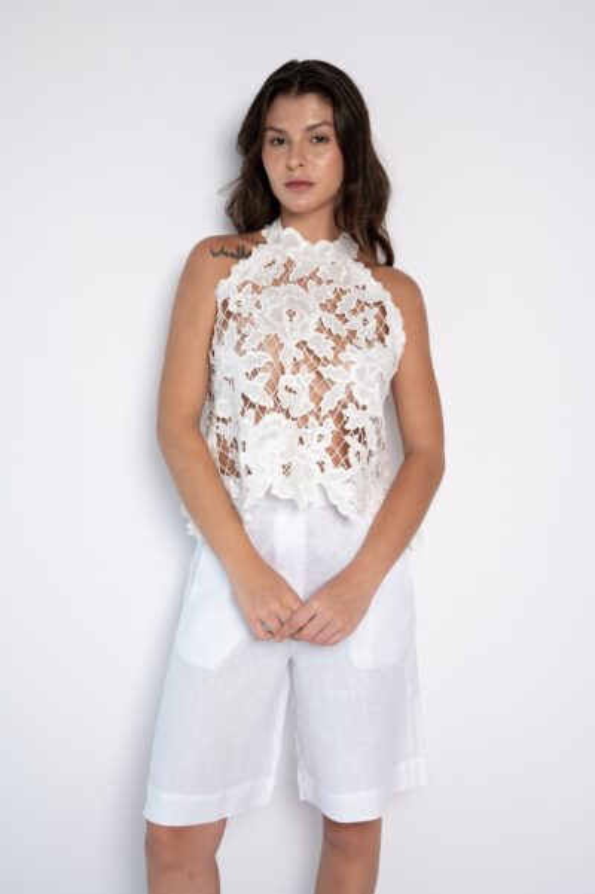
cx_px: 298
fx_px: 1117
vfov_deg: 43.6
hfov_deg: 29.8
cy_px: 447
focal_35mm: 45
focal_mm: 45
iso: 320
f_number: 5
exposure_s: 1/160
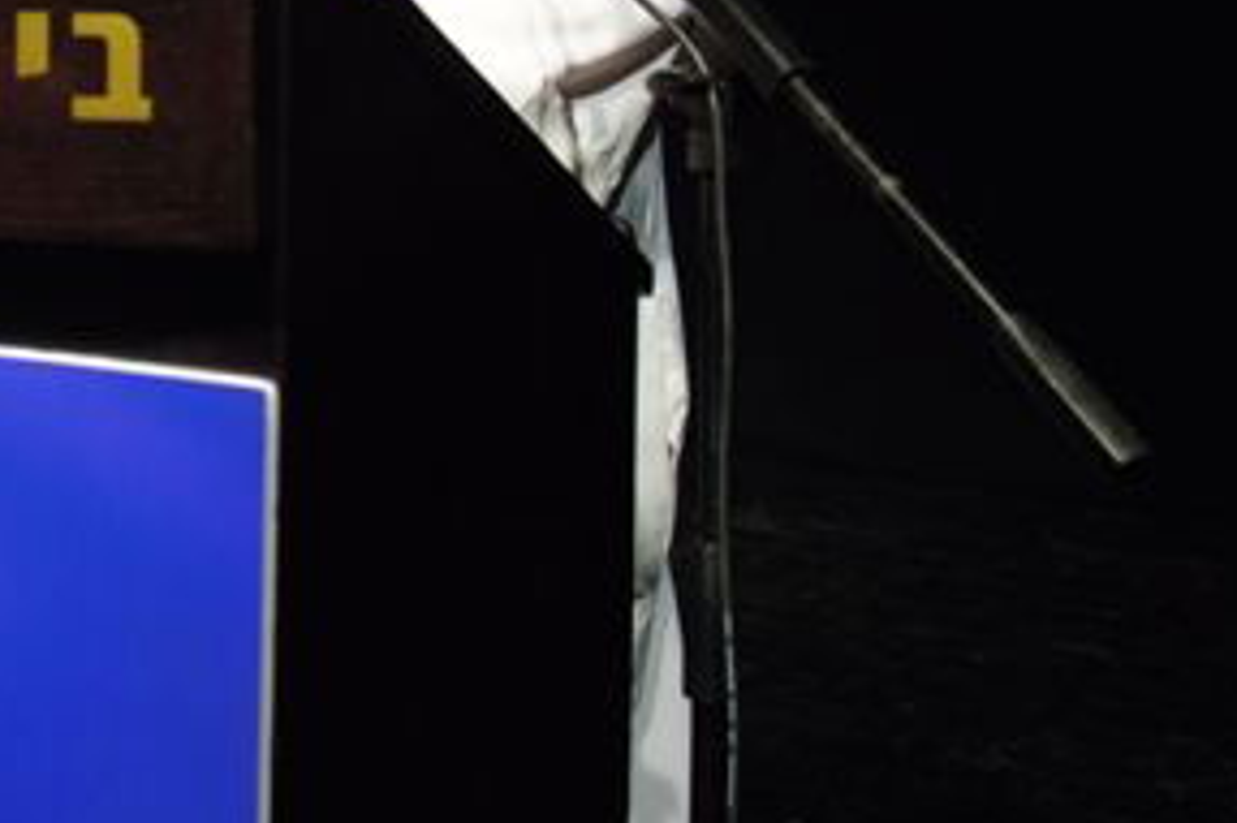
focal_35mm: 58
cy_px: -32
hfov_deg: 32.7
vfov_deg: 22.3
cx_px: 121
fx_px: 1992
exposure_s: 1/125
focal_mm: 17
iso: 640
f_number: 4
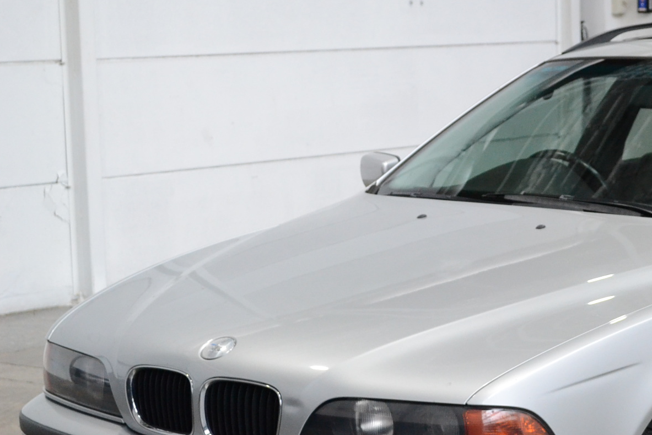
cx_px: 627
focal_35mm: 111
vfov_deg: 12.3
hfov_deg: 18.0
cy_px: 333
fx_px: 2010
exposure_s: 1/320
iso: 1600
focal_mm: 38
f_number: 5
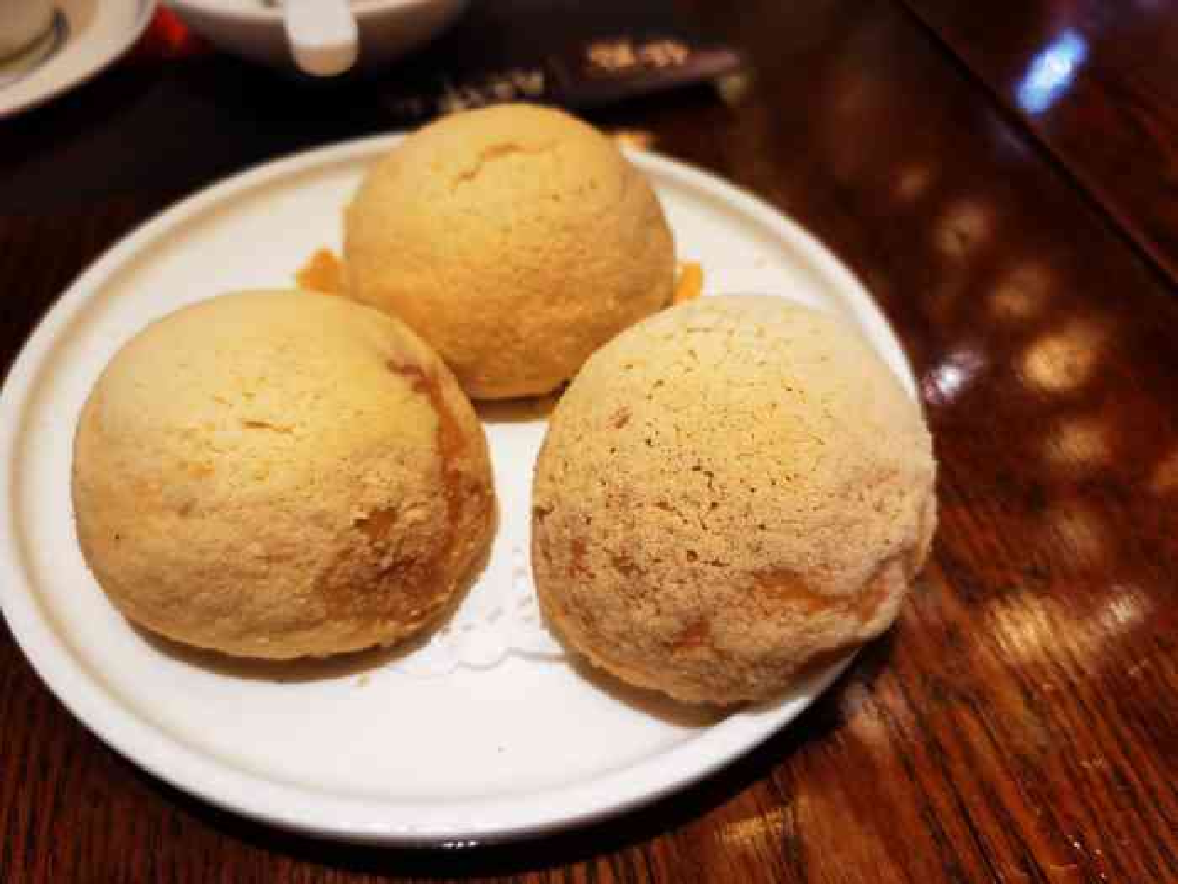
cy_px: 442
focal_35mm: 27
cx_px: 589
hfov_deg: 65.3
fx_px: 919
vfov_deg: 51.4
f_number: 1.6
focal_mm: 5.56
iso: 200
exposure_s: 1/100
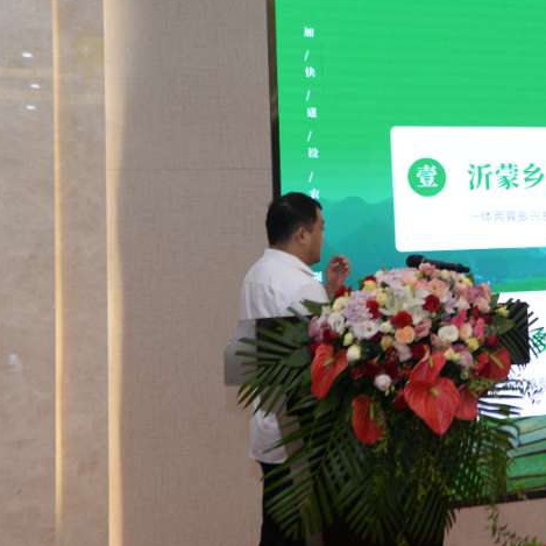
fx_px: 1553
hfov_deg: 19.0
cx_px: 627
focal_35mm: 87
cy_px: 141
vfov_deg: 19.8
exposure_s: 1/125
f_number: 5
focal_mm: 40
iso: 640
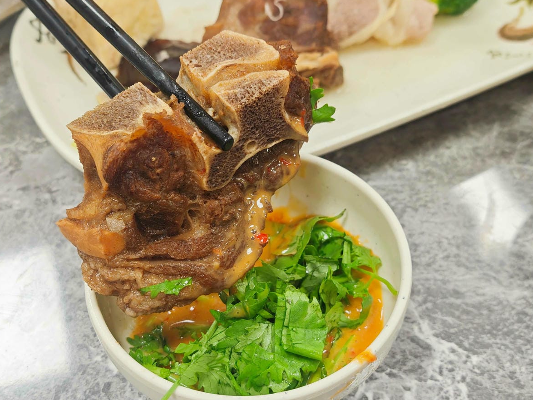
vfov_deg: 30.9
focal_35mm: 47
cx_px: 266
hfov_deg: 40.4
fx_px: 724
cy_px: 199
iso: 200
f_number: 2.8
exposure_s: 1/60
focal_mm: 8.72
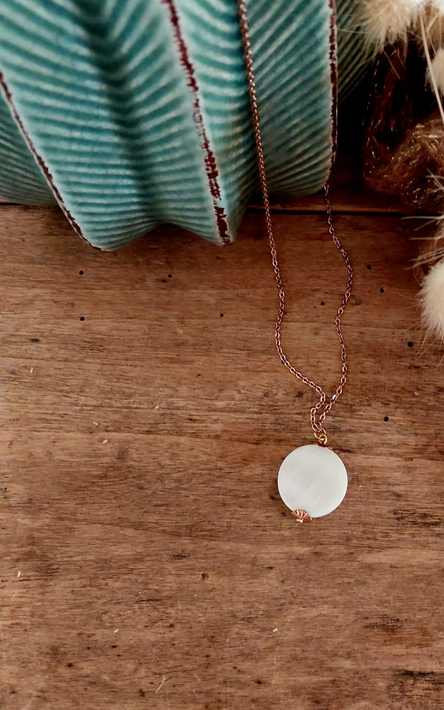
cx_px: 318
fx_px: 736
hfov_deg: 33.1
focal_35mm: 38
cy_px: 317
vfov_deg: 51.4
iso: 800
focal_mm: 4.6
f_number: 1.8
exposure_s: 1/25
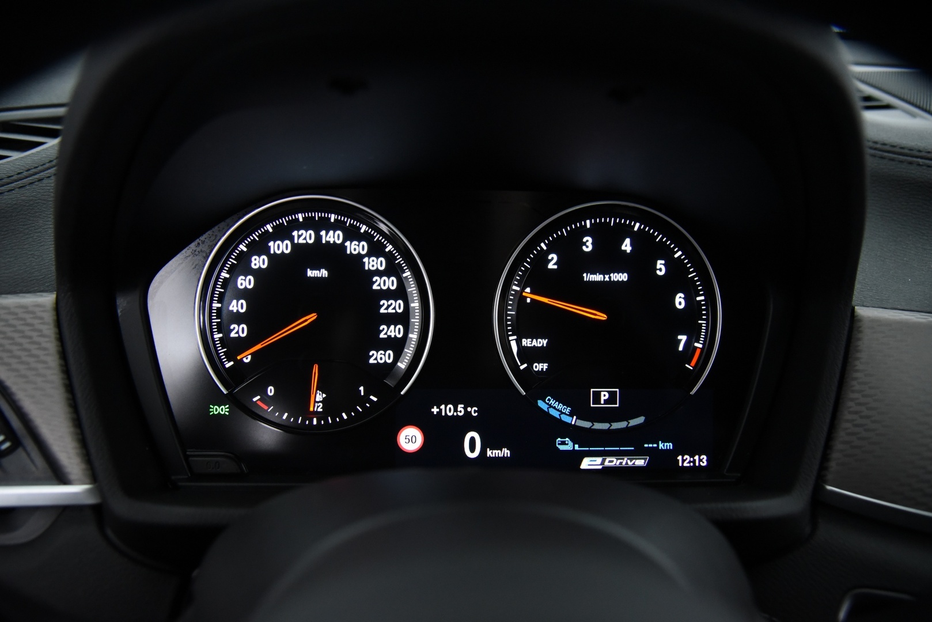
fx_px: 777
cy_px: 311
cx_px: 466
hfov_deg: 61.9
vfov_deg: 43.6
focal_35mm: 30
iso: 4000
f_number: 4
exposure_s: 1/30
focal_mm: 30
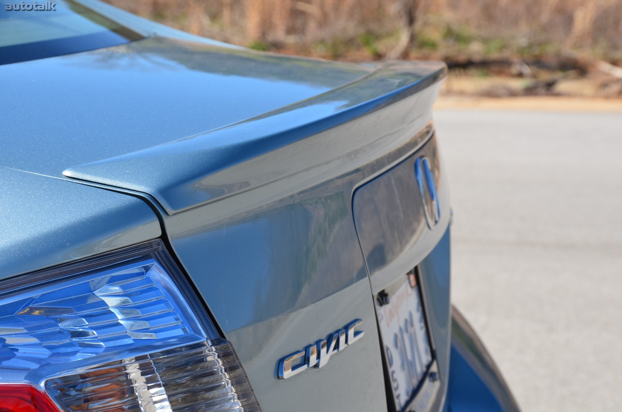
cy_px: 206
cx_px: 311
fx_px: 2069
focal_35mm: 120
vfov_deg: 11.4
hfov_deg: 17.1
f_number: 11
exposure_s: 1/125
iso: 160
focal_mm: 80
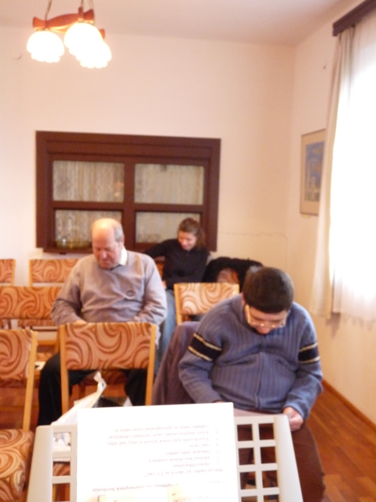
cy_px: 251
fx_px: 507
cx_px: 188
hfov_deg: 40.7
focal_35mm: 35
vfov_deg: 52.6
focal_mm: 6.2
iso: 800
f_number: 3
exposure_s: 1/30
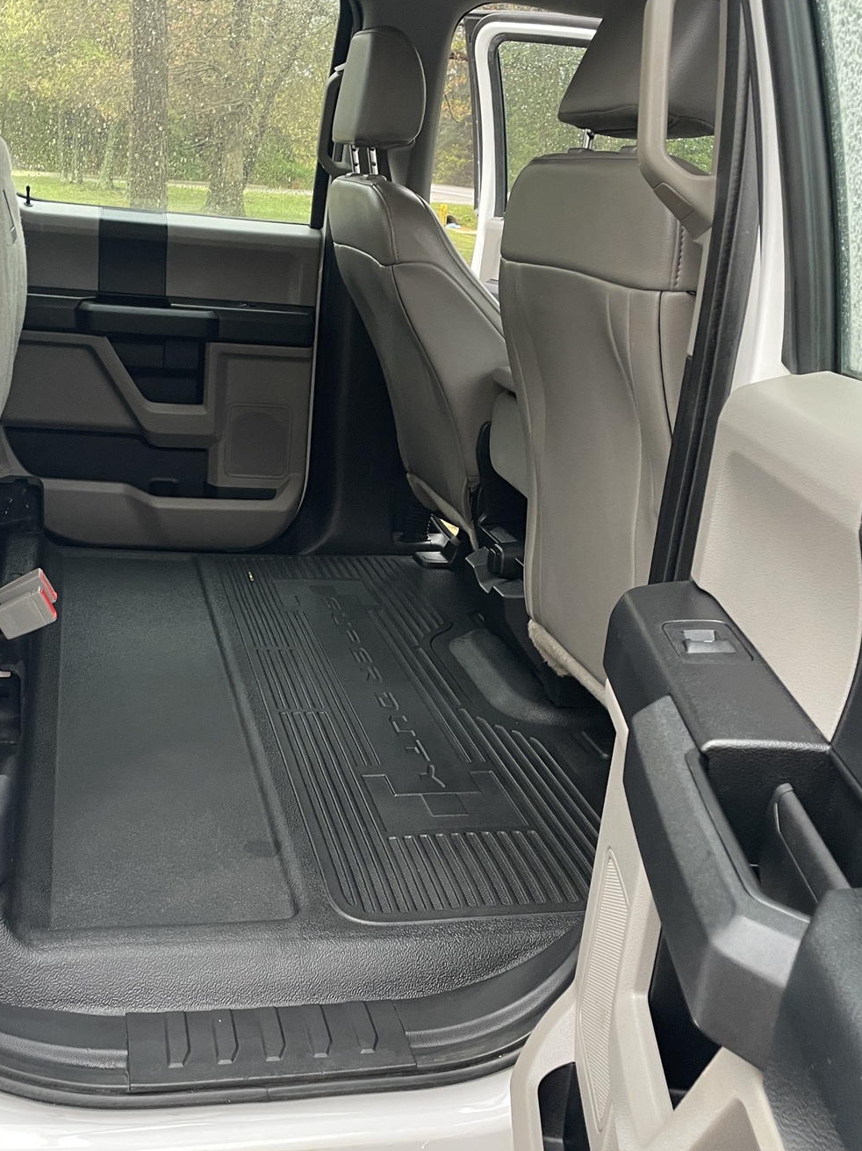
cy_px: 624
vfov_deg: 51.3
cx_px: 310
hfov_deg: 39.3
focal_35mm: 36
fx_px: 1196
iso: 160
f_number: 1.6
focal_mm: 4.2
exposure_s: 1/60
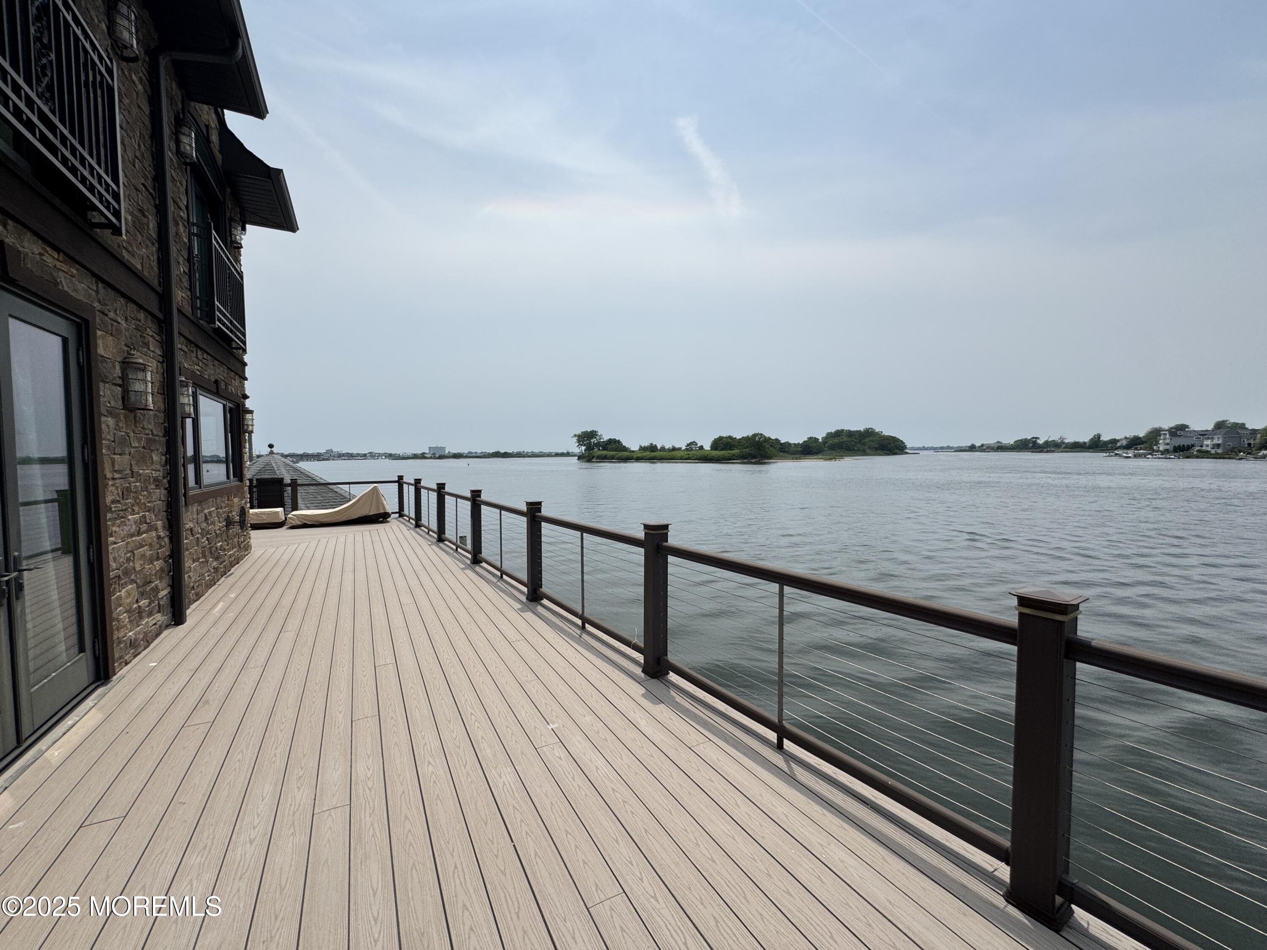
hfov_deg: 102.1
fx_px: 512
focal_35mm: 14
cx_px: 634
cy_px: 475
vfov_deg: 85.7
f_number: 2.2
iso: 40
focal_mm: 2.22
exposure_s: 1/4132
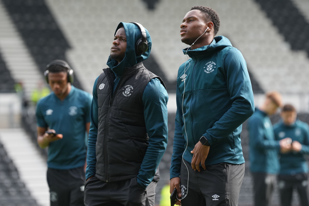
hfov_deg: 10.3
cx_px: 154
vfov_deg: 6.9
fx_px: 1717
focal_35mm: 200
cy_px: 103
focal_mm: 200
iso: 500
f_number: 3.5
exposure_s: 1/1600
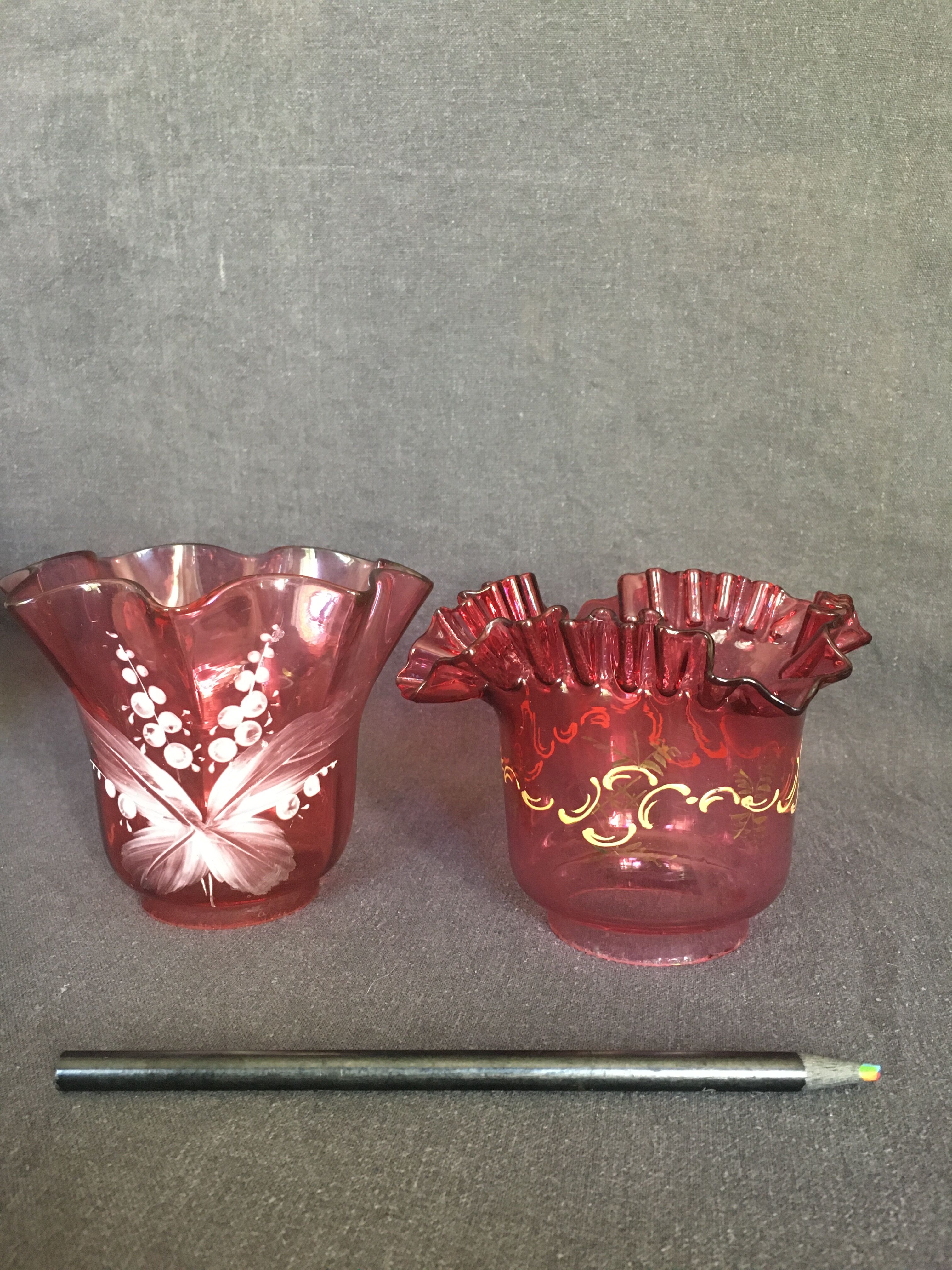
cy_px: 635
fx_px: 1063
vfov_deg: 61.7
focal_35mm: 29
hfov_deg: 48.2
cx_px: 476
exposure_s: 1/17
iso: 200
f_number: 2.2
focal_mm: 4.15
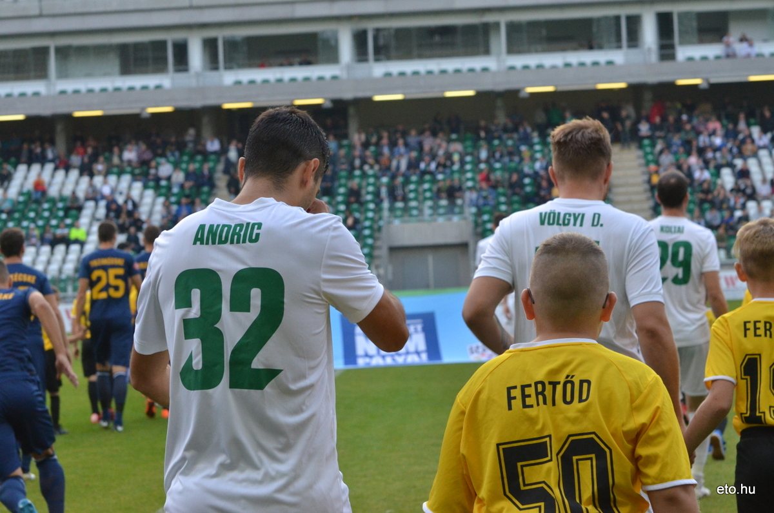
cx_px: 387
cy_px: 256
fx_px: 2253
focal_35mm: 105
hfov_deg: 19.5
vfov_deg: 13.0
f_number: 7.1
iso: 1600
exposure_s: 1/800
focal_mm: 70
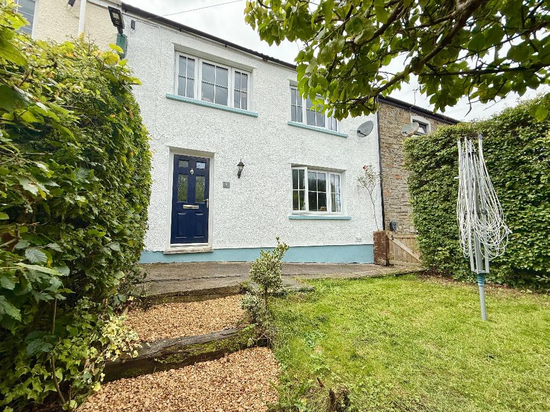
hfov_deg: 102.1
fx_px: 222
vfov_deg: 85.7
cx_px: 275
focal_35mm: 14
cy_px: 206
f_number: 2.2
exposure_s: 1/574
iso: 50
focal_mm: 2.22
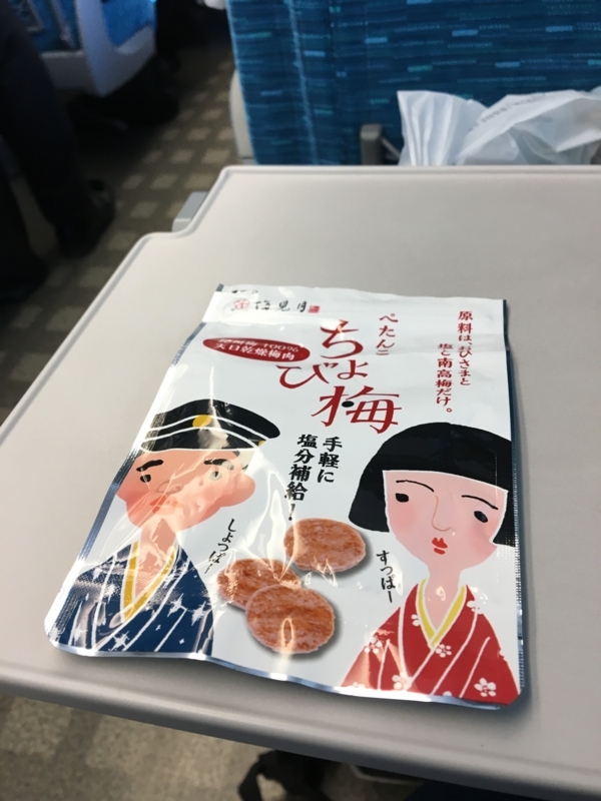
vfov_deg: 61.7
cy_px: 400
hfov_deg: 48.2
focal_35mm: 29
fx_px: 671
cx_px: 300
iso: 32
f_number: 2.2
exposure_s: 1/30
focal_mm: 4.15
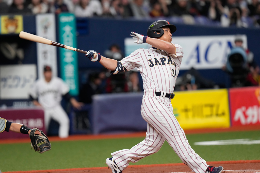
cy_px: 86
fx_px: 2889
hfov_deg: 5.2
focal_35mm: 400
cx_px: 130
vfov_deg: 3.4
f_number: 4
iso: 3200
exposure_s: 1/1000
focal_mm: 400
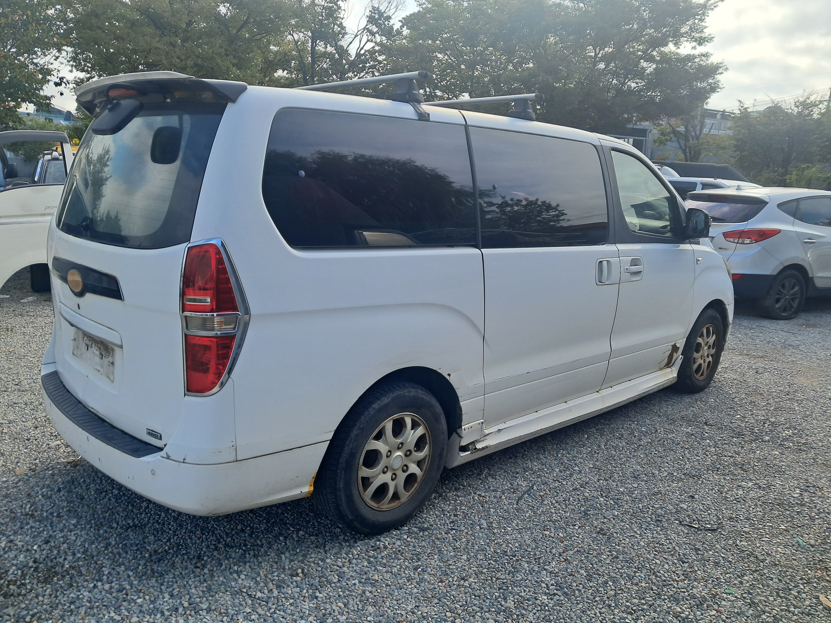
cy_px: 312
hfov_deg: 65.3
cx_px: 416
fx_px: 648
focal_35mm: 27
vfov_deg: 51.4
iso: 50
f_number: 1.8
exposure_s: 1/505
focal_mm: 4
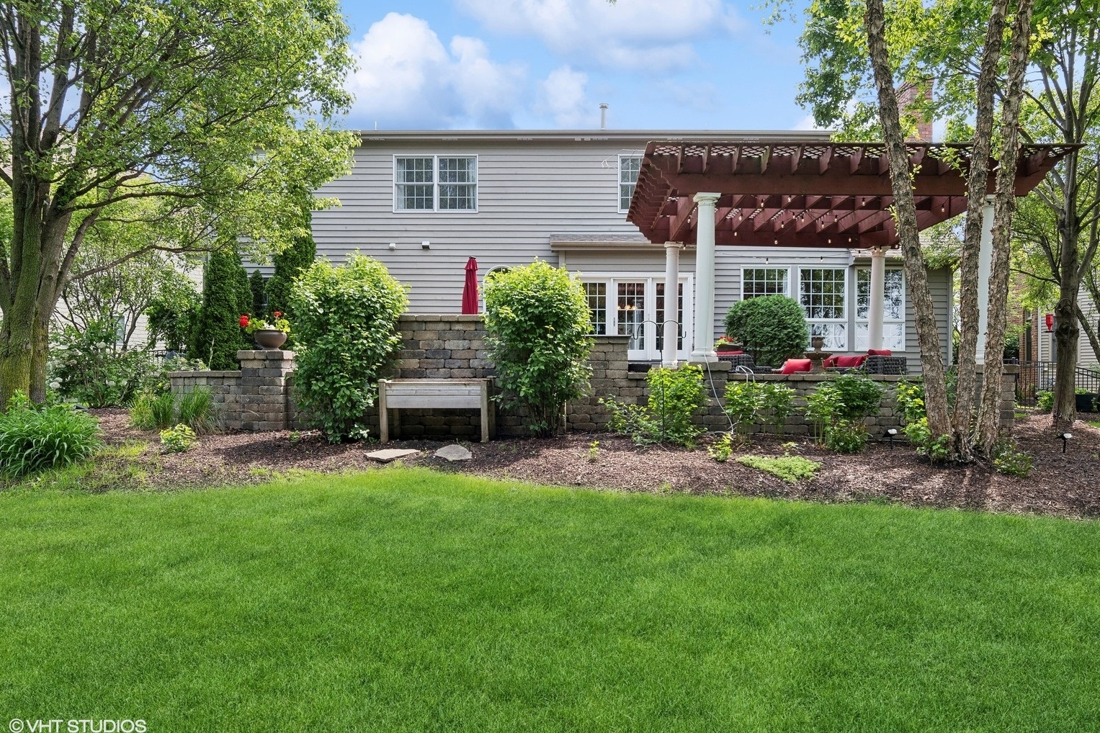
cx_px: 573
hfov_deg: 78.5
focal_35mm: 22
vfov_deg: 57.2
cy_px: 359
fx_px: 672
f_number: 8
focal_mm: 14
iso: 250
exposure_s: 1/160
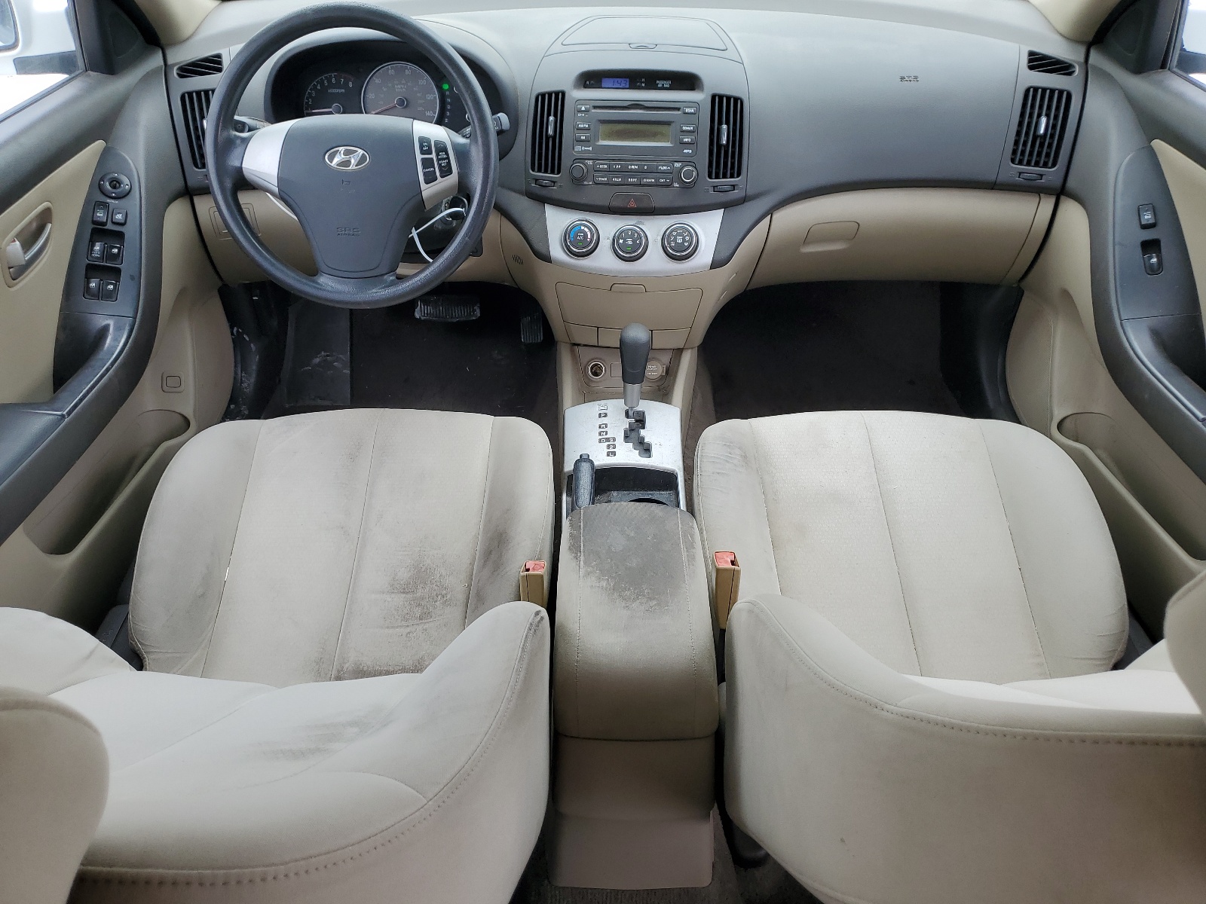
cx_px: 603
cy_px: 452
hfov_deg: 67.3
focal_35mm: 26
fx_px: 906
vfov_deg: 53.1
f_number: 1.5
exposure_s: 1/476
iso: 50
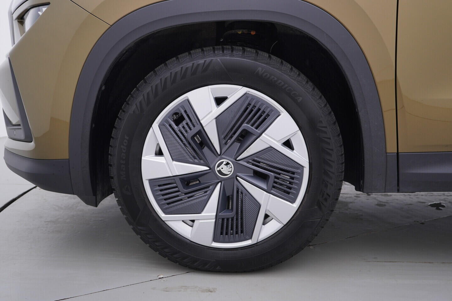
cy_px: 150
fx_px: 452
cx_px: 226
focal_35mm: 36
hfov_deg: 53.1
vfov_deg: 36.9
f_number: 3.5
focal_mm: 24
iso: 125
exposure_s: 1/60
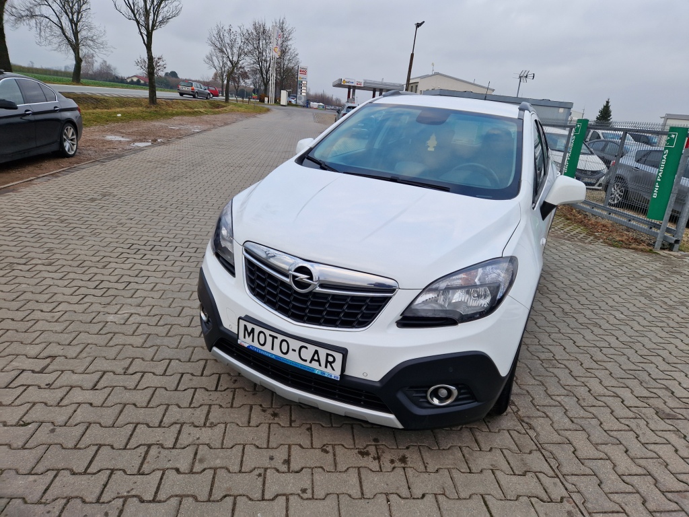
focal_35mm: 23
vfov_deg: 58.9
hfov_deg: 73.9
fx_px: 458
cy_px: 258
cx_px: 344
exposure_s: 1/180
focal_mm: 5.4
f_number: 1.8
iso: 50
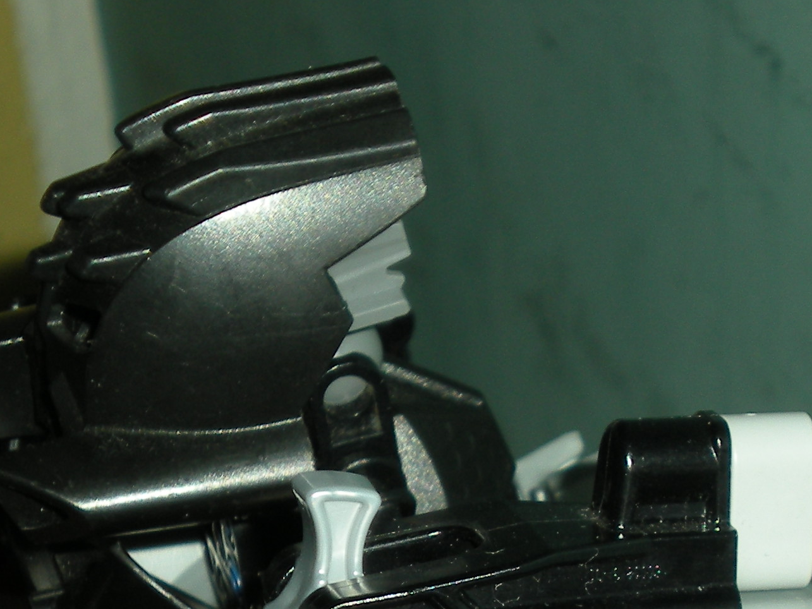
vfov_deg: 7.8
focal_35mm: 188
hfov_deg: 10.5
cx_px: 732
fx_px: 4410
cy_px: 725
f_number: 4.6
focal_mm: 12.3
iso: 64
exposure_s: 1/125
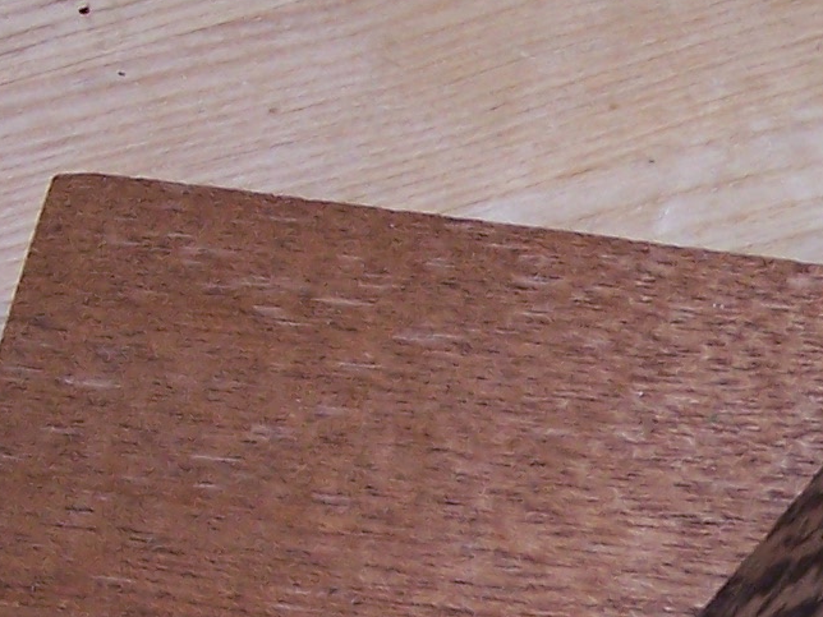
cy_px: 522
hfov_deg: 12.8
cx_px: 832
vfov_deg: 9.7
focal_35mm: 152
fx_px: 3614
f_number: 2.8
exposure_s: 1/60
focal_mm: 6.3
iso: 140
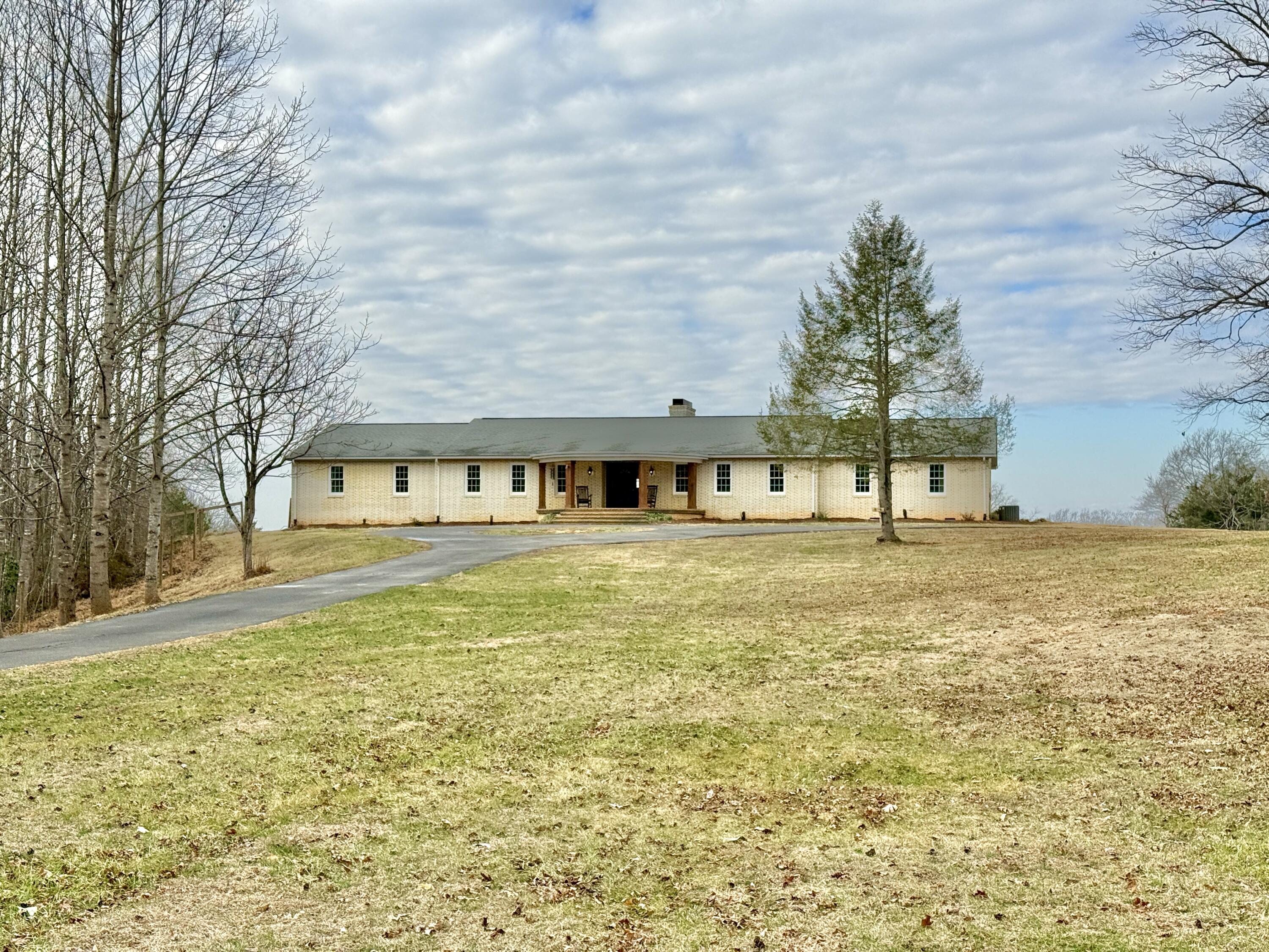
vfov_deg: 30.3
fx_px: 1760
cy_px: 476
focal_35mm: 48
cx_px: 634
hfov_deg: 39.7
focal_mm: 6.76
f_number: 1.78
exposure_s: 1/6024
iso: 64
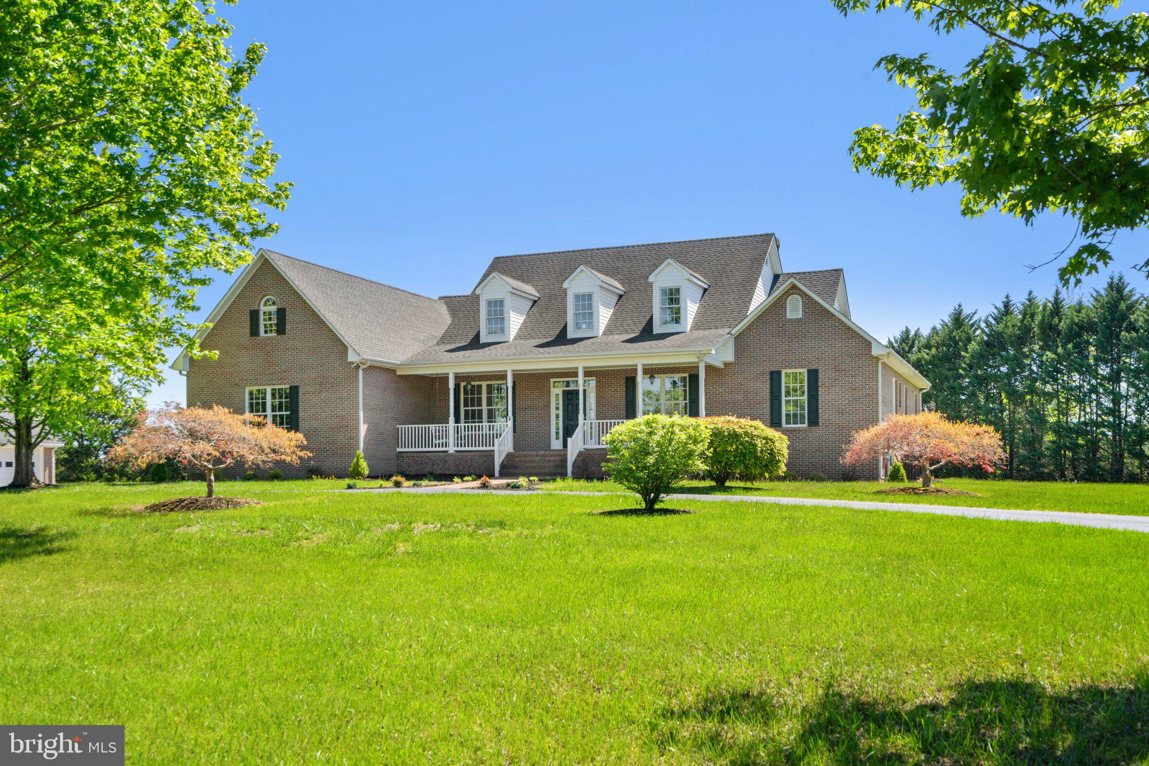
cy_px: 383
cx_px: 574
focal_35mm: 35
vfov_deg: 37.8
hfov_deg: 54.4
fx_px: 1117
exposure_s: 1/320
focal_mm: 35
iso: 250
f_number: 13
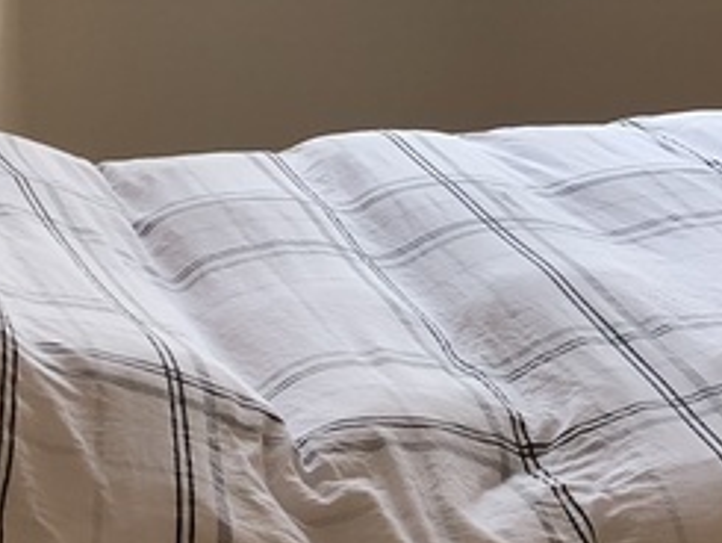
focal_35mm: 117
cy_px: 0
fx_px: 2442
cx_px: 707
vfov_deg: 12.5
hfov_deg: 16.5
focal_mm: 3.99
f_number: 1.8
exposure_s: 1/114
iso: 20
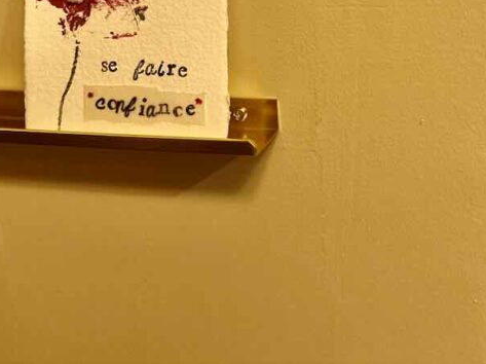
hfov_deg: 35.2
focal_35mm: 52
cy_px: -28
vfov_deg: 26.0
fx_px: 730
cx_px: 414
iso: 200
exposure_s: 1/50
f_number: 1.78
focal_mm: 6.86
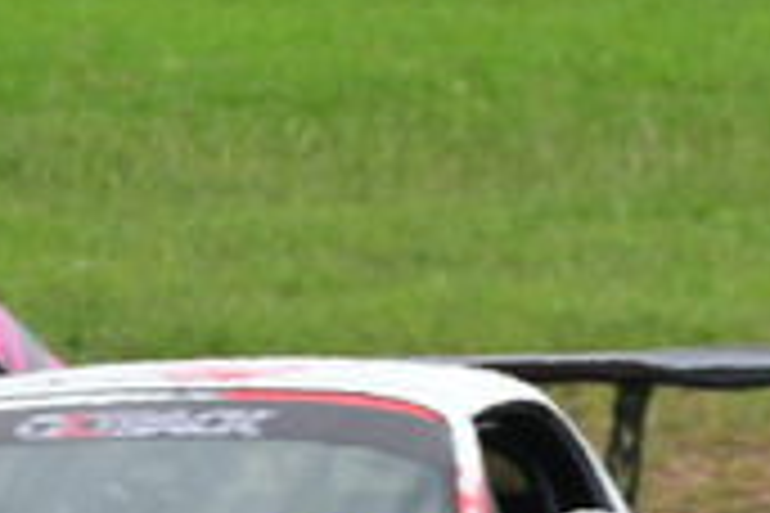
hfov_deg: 1.2
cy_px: 562
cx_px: -527
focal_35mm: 1755
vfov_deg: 0.8
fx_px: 37535
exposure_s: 1/640
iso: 640
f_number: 11
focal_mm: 250
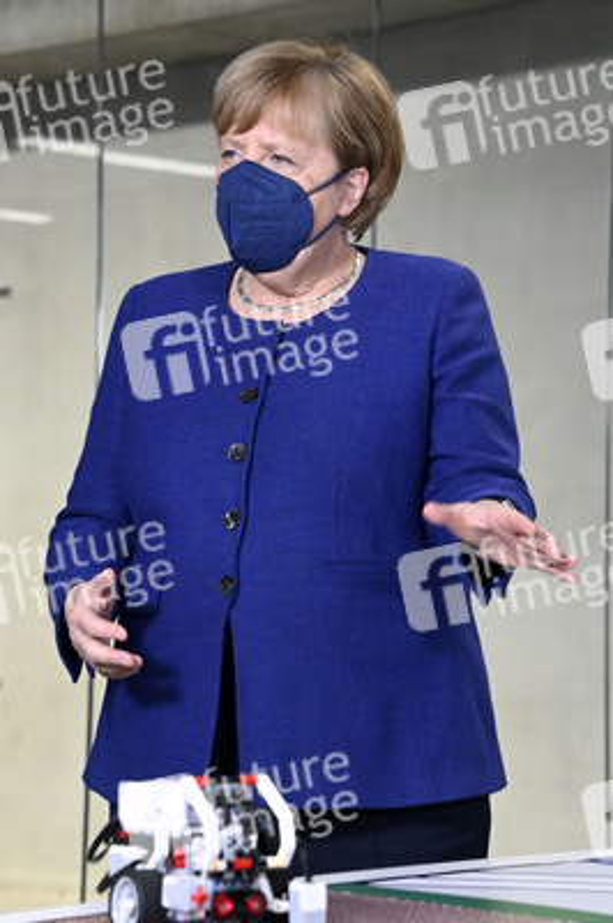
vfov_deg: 20.8
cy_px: 462
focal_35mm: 98
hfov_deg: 13.9
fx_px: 2507
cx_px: 306
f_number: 6.3
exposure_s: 1/250
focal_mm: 98
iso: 3200
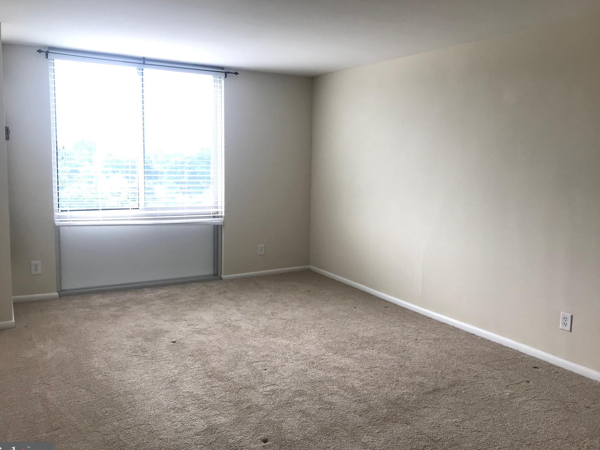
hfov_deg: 60.0
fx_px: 520
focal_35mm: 30
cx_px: 297
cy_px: 227
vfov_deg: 46.8
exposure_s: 1/113
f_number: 1.8
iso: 20
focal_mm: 3.99
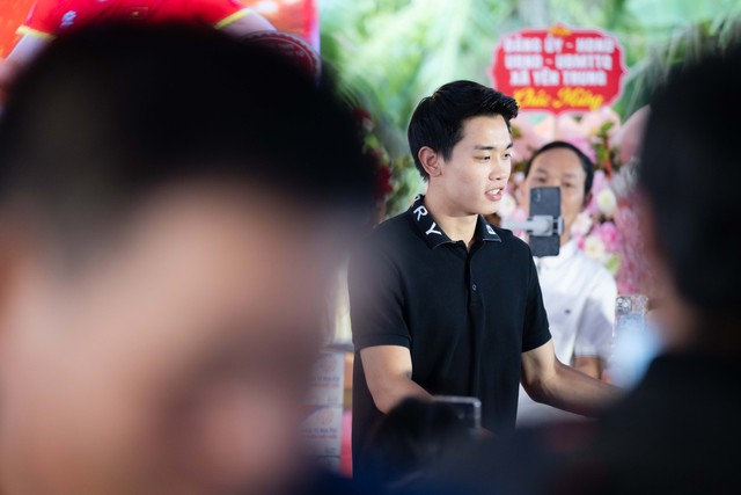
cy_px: 248
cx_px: 370
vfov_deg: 9.5
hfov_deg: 14.2
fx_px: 2985
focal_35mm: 145
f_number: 2.8
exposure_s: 1/400
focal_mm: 145
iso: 1250
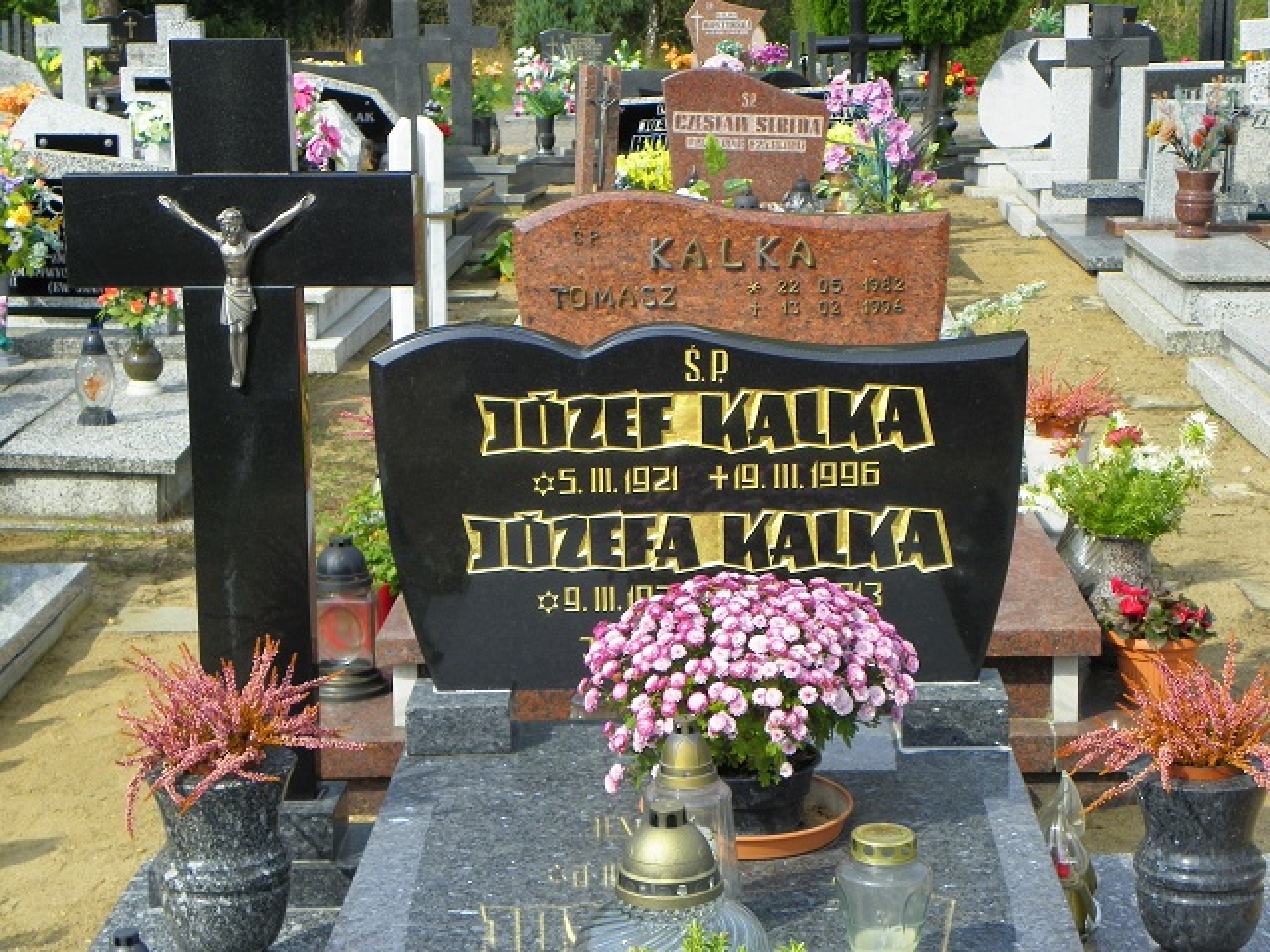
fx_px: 2678
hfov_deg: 26.7
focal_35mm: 73
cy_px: 476
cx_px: 635
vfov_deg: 20.2
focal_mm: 13
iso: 64
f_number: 4.5
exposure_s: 1/320
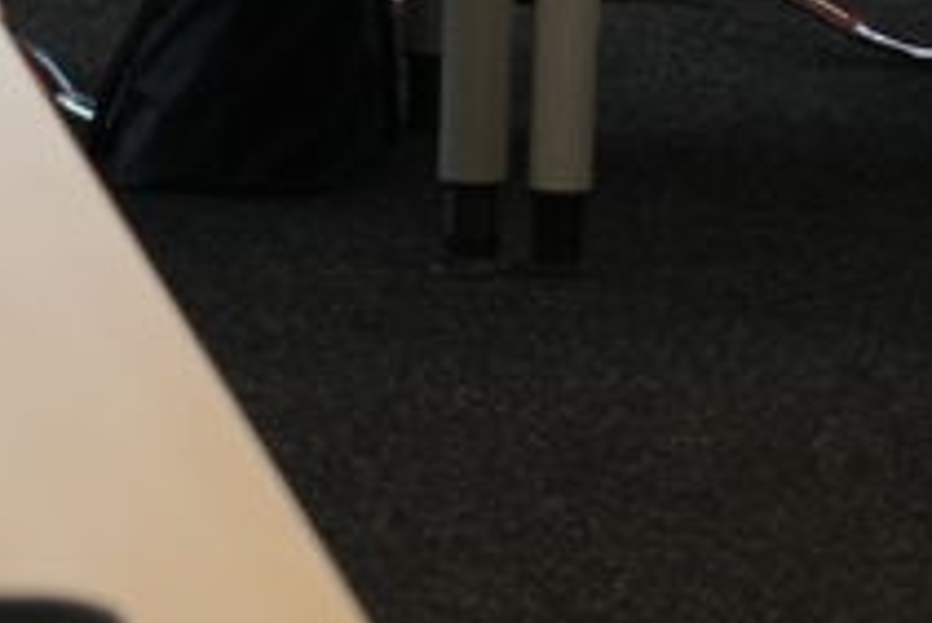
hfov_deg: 5.6
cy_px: -968
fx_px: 9430
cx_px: 1343
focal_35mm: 364
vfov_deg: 3.7
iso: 800
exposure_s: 1/160
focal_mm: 64
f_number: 4
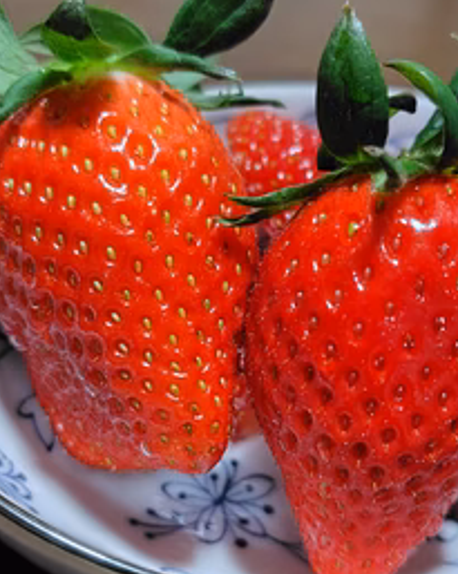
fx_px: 594
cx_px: 241
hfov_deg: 42.1
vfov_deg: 51.5
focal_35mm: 35
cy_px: 317
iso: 1714
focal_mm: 5.6
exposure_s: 1/100
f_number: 1.9
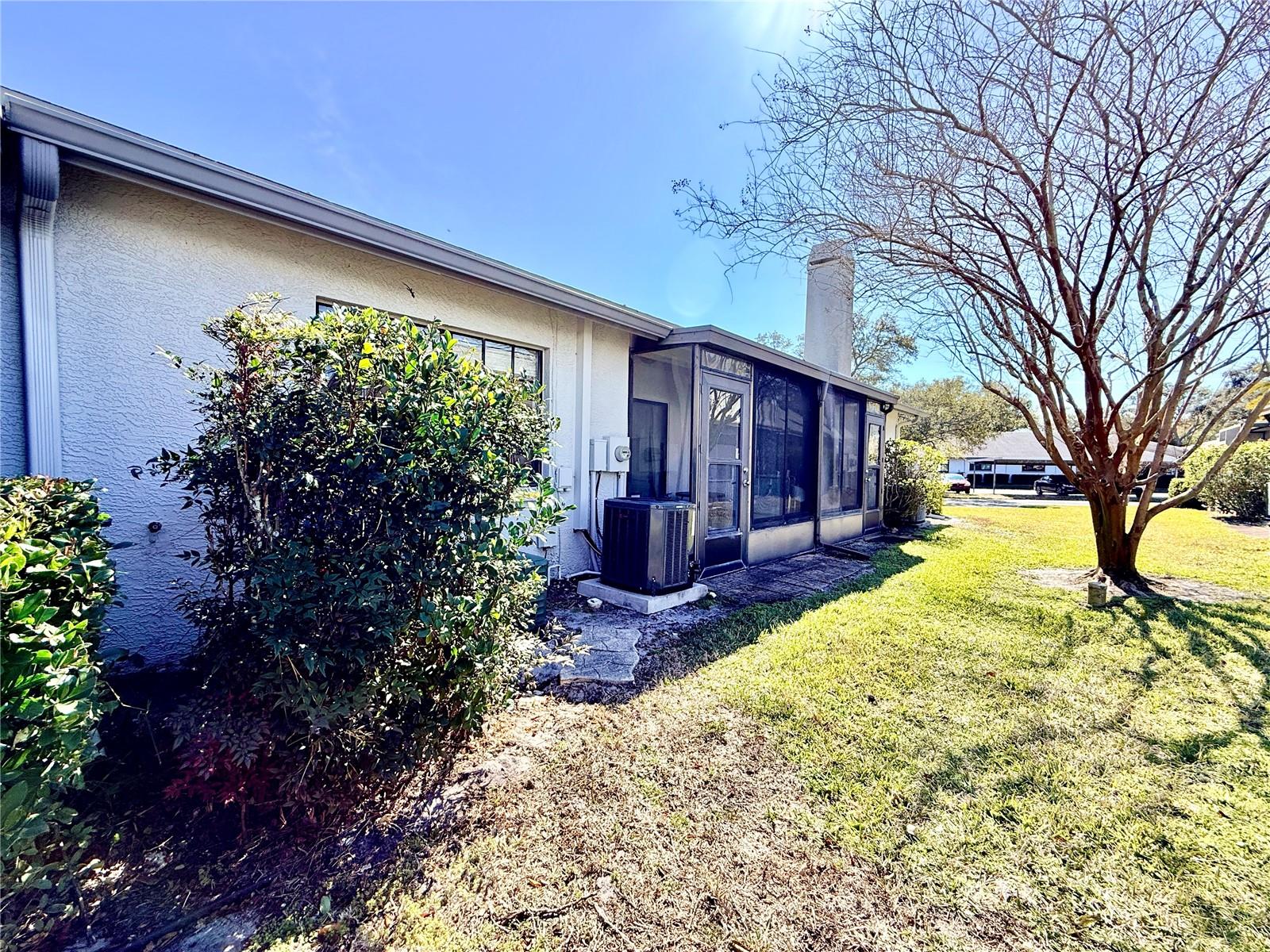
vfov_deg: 85.7
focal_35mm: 14
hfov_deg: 102.1
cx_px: 635
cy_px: 476
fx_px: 514
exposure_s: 1/928
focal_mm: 2.22
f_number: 2.2
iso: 64
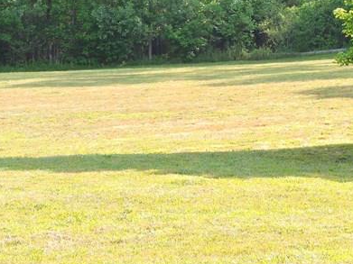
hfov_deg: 13.6
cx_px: 329
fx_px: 1468
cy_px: -48
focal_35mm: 144
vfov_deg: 10.1
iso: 100
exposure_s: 1/125
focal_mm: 9.9
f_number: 4
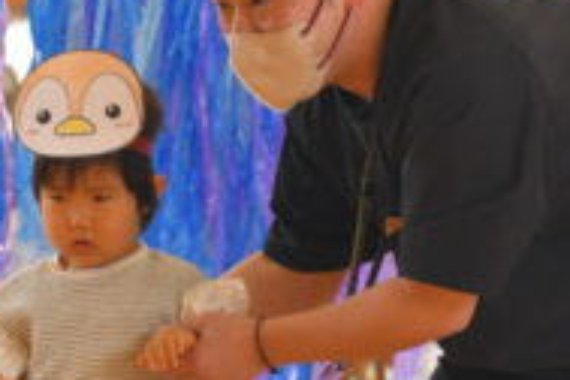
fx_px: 9721
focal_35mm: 614
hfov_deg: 3.4
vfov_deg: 2.2
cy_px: 219
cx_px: 321
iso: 800
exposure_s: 1/100
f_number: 5.6
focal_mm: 116
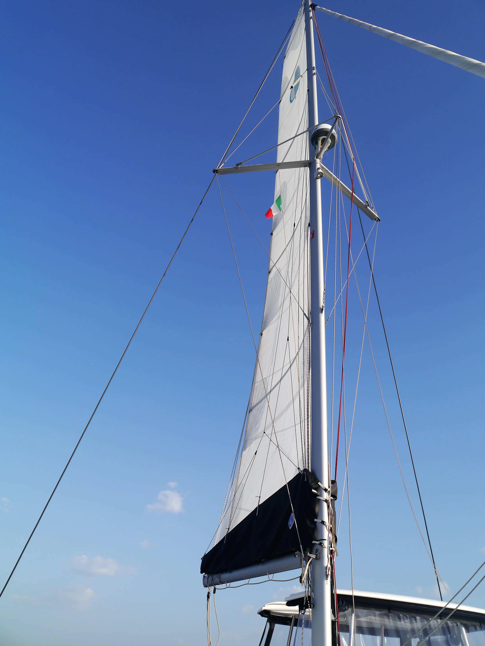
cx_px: 242
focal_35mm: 28
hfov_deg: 49.8
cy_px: 323
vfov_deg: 63.4
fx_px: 523
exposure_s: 1/500
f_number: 8
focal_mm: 14
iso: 160
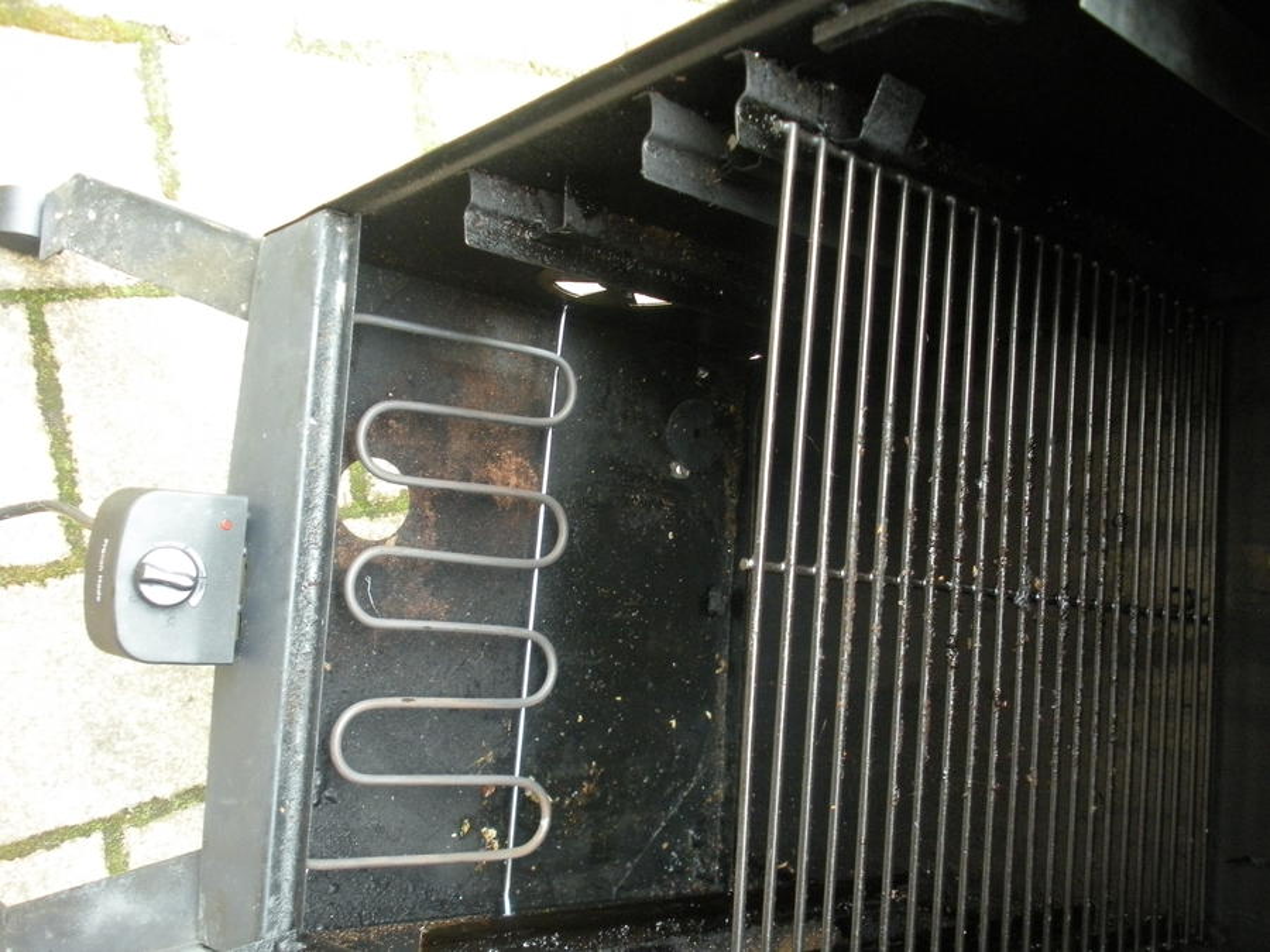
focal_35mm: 35
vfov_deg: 40.7
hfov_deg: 52.6
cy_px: 476
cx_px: 635
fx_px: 1284
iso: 400
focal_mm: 6.3
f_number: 3.5
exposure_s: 1/51
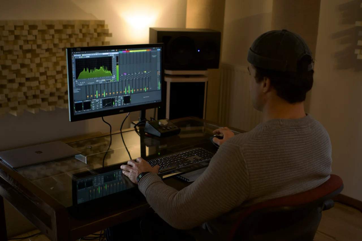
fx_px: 422
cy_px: 120
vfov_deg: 31.9
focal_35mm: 42
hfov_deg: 46.4
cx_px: 181
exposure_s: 1/50
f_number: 2
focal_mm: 28
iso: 320
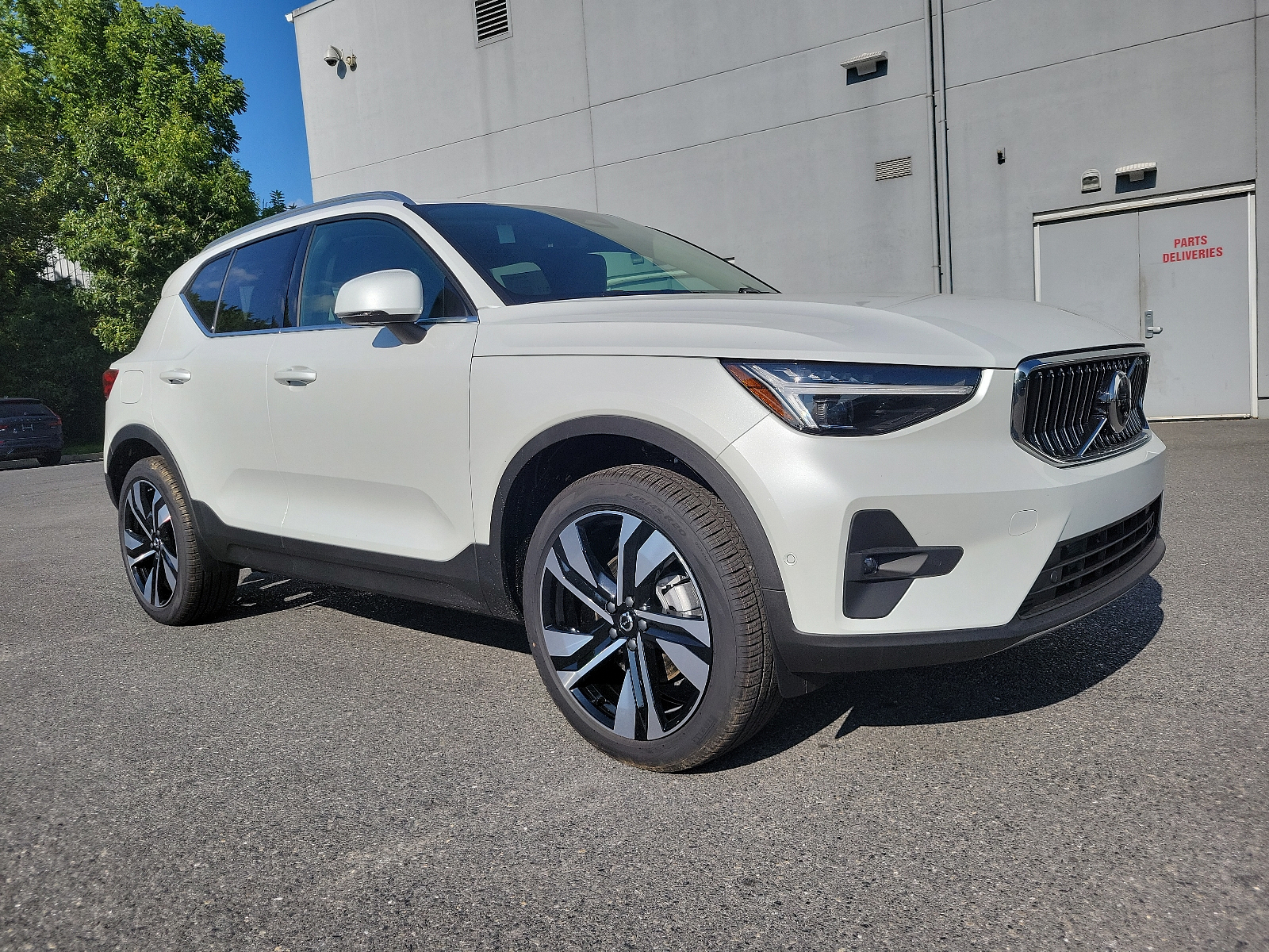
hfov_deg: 67.3
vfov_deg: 53.1
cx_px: 634
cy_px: 476
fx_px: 953
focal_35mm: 26
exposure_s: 1/5000
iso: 50
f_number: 1.8
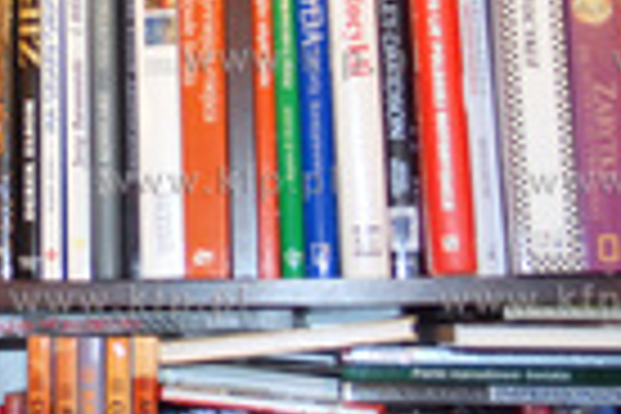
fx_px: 1501
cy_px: 122
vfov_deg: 15.7
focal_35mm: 87
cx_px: 32
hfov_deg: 22.6
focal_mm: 20
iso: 1000
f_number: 2.8
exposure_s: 1/60
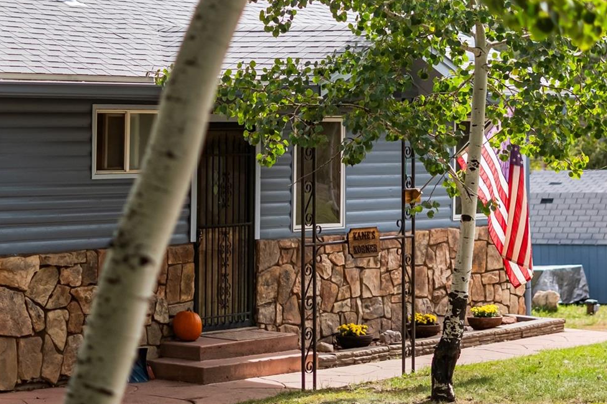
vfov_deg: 11.1
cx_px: 336
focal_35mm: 123
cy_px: 167
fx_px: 2073
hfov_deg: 16.7
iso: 200
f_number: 1.8
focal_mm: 50
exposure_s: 1/6400
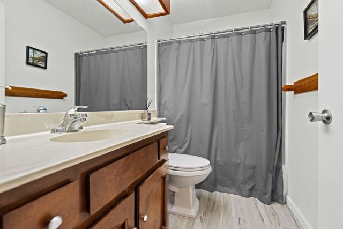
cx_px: 172
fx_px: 152
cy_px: 114
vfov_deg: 73.8
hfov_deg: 96.7
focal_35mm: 16
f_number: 4
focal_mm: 16
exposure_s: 1/13
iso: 1000
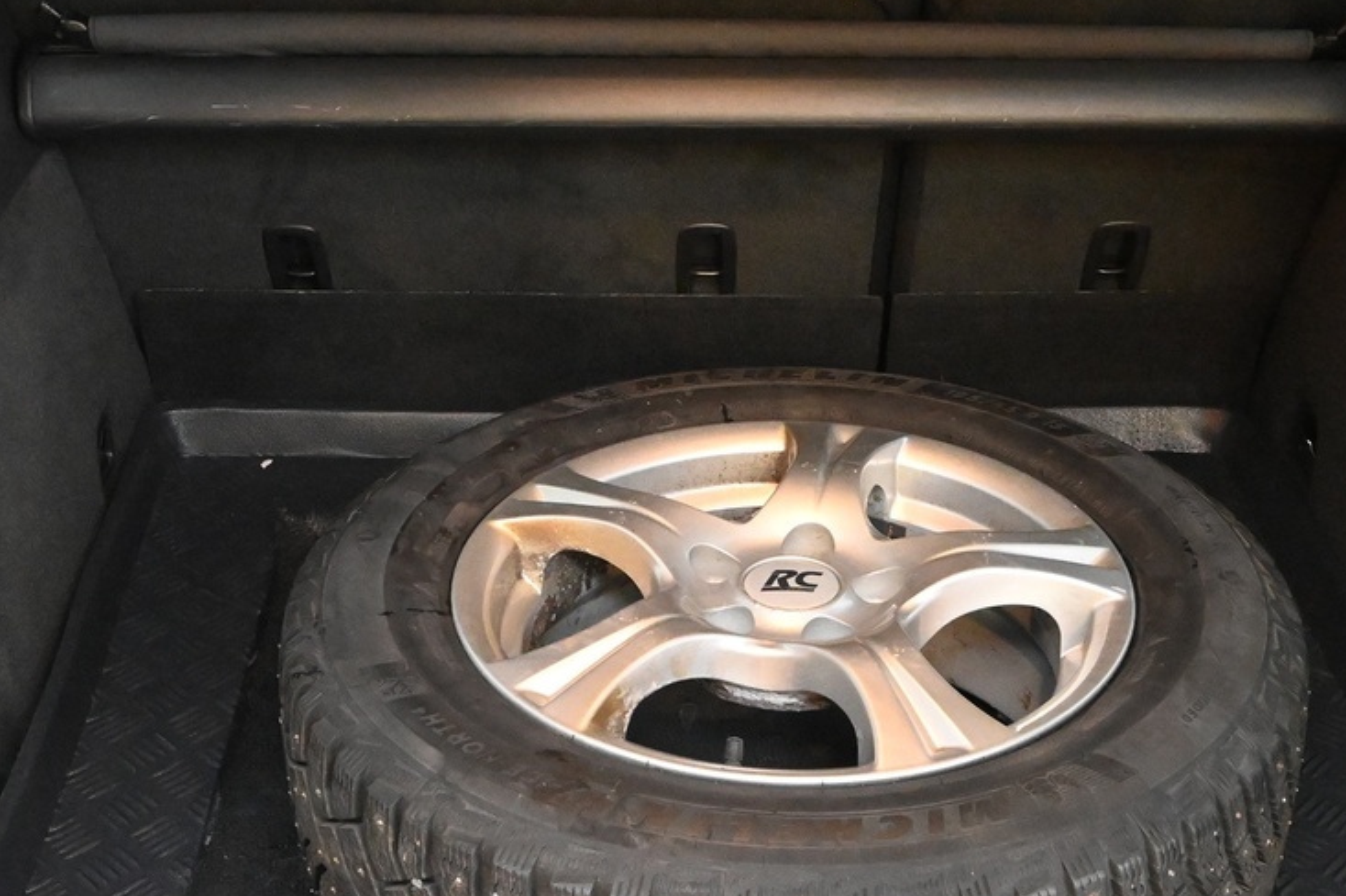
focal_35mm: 53
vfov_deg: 25.3
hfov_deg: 37.5
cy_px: 645
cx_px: 715
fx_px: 1981
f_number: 5.6
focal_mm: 16
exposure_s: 1/50
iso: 6400
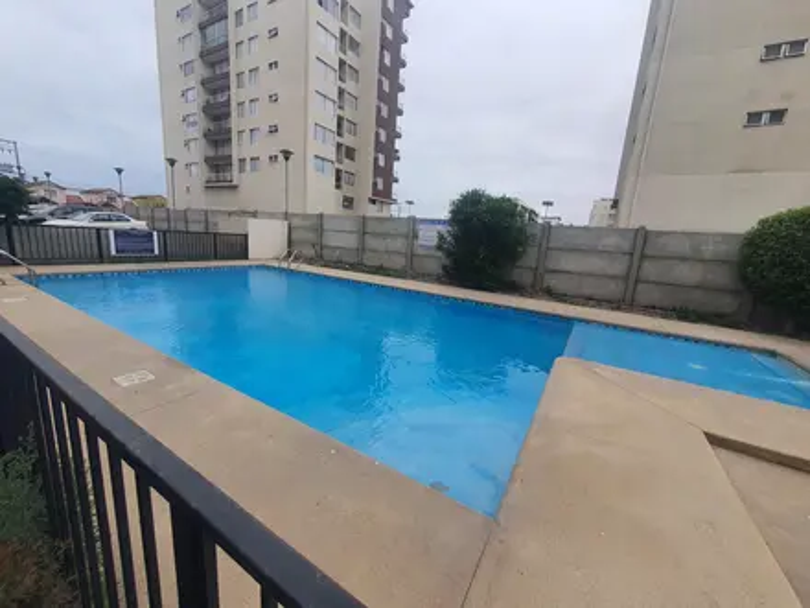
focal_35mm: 13
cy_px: 304
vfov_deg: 89.9
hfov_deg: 106.2
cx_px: 405
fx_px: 304
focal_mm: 1.8
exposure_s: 1/594
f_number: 2.2
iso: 50
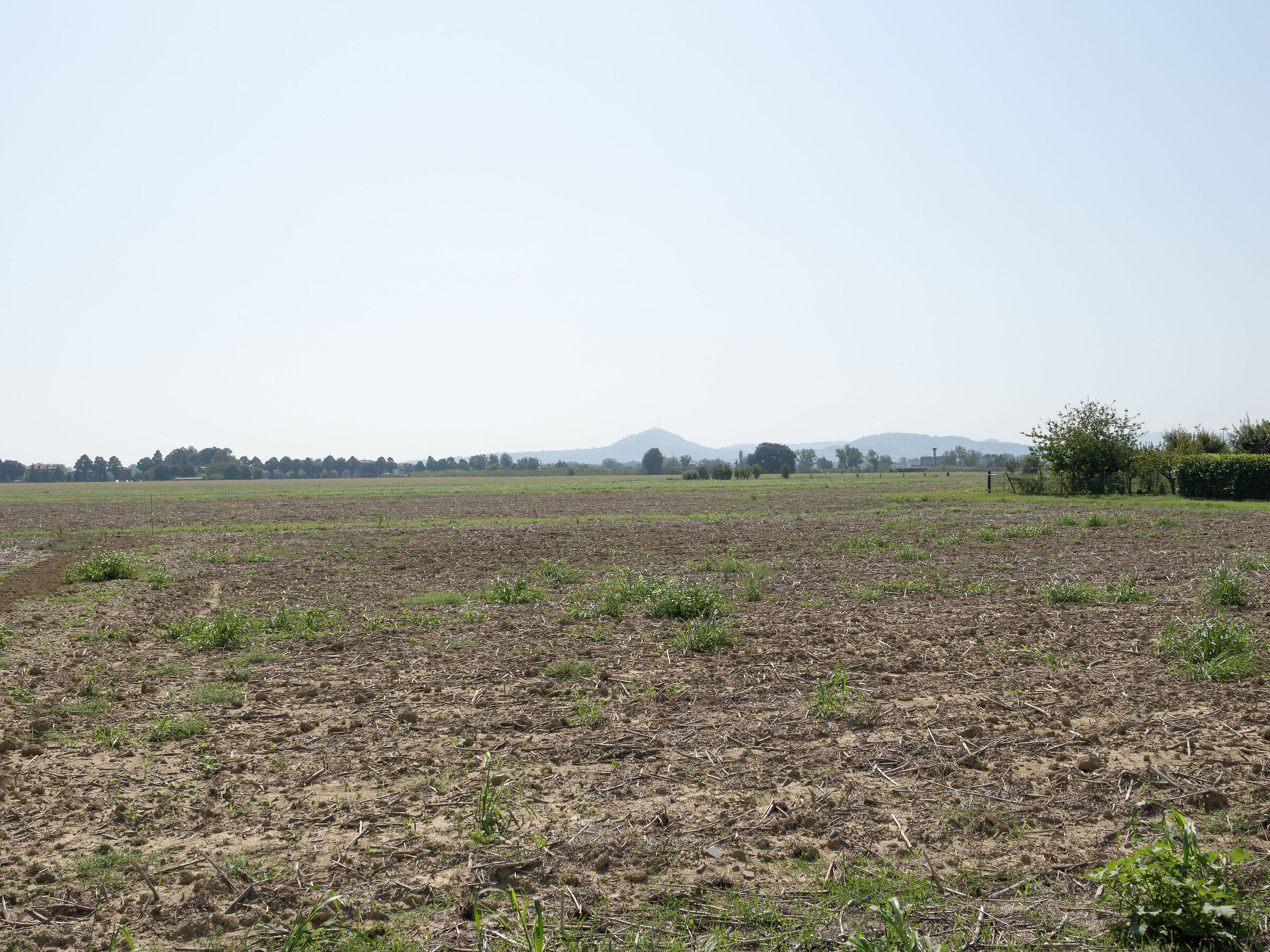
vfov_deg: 41.8
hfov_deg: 54.0
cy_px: 476
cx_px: 635
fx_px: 1247
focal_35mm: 34
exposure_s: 1/640
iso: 200
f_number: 8
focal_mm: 17
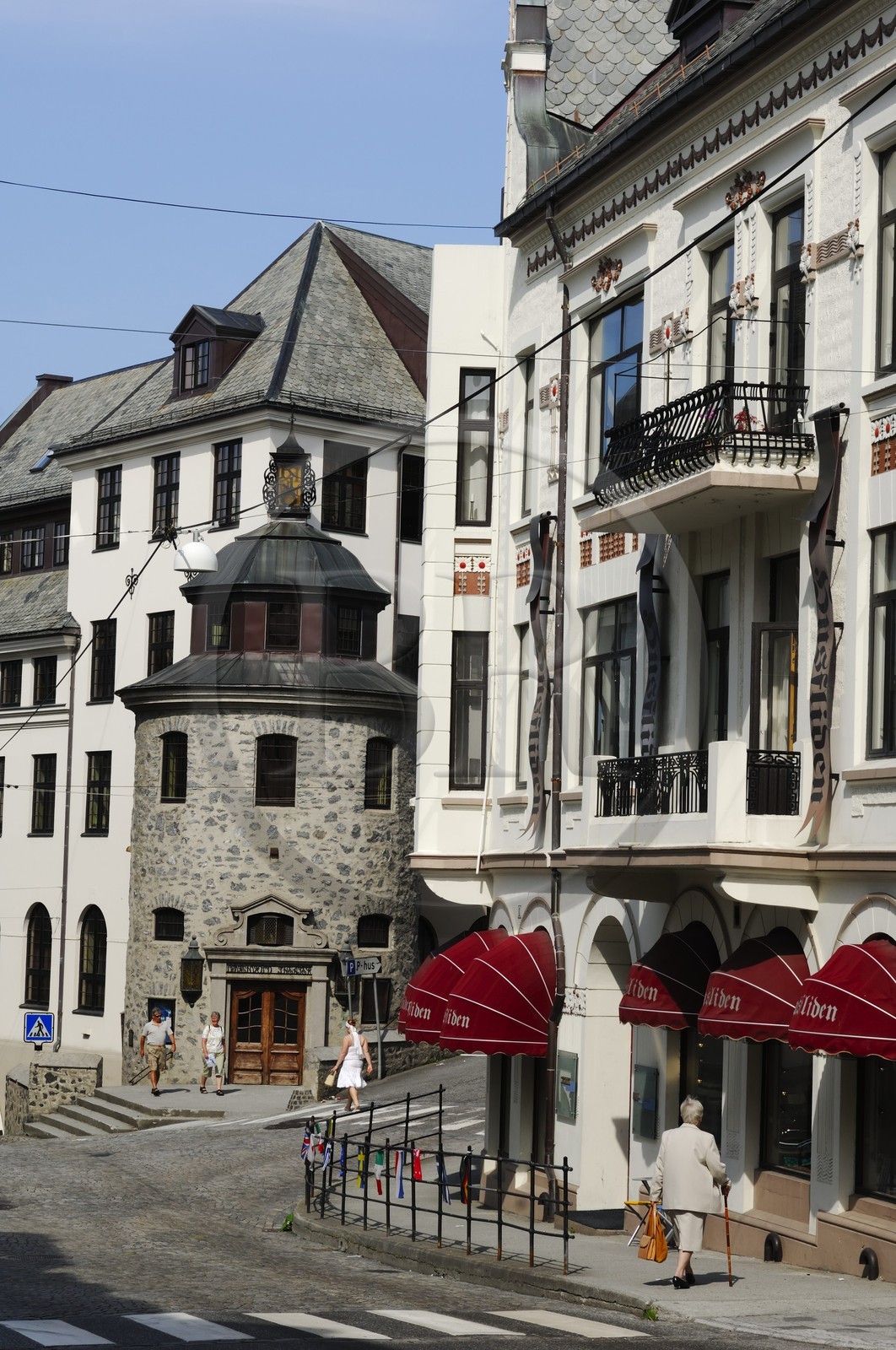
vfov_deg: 26.0
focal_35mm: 78
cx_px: 448
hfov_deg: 17.4
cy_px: 675
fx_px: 2921
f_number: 12
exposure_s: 1/160
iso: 100
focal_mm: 52
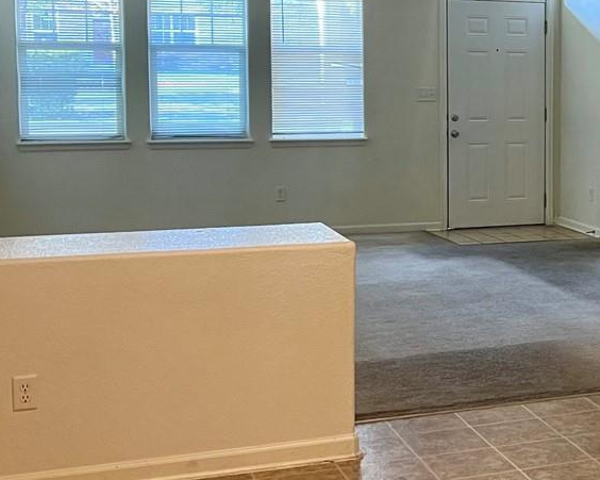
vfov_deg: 21.2
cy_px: 165
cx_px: 649
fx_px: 1278
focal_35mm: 72
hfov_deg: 24.7
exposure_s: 1/60
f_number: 1.5
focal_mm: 5.7
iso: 80
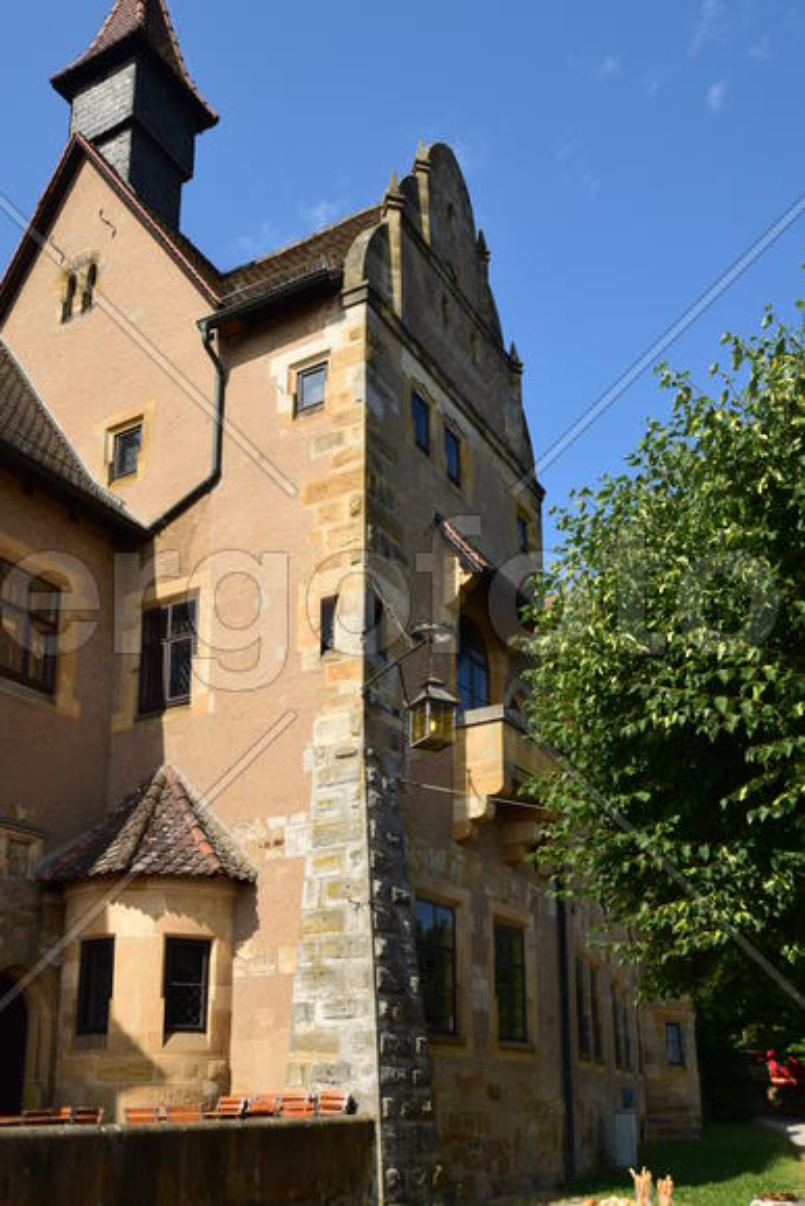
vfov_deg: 61.9
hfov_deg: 43.6
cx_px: 402
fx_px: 1006
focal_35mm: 30
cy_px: 603
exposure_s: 1/125
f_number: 10
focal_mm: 20
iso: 100
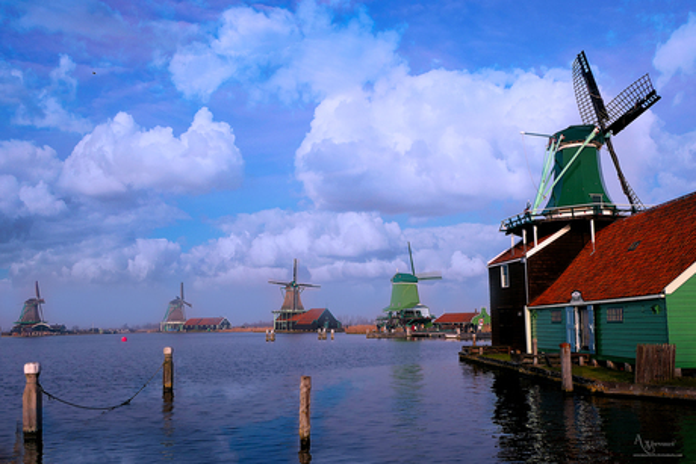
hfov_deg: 61.9
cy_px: 232
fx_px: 580
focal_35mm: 30
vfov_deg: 43.6
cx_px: 348
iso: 125
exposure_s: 1/800
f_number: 4
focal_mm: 10.9
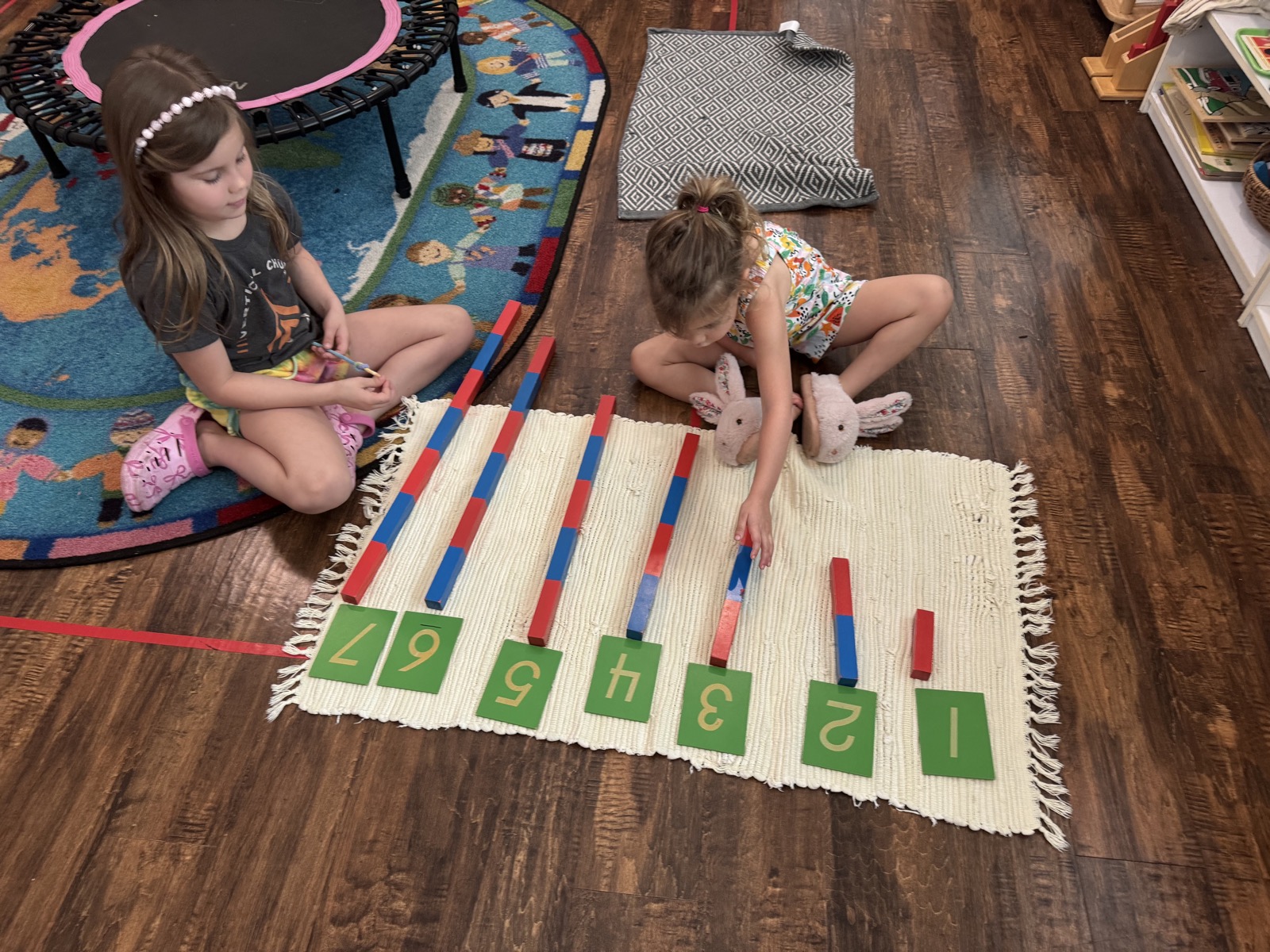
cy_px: 476
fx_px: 881
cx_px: 635
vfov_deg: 56.8
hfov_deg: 71.6
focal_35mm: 24
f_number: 1.78
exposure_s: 1/60
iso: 250
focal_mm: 6.76
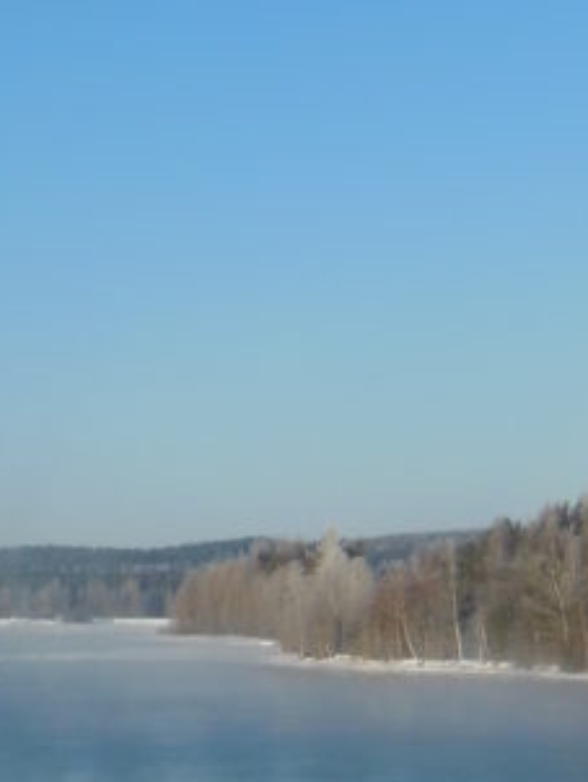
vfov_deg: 15.2
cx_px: -220
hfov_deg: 11.2
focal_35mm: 129
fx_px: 2918
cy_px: 218
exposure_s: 1/1000
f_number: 4.1
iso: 125
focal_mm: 6.9
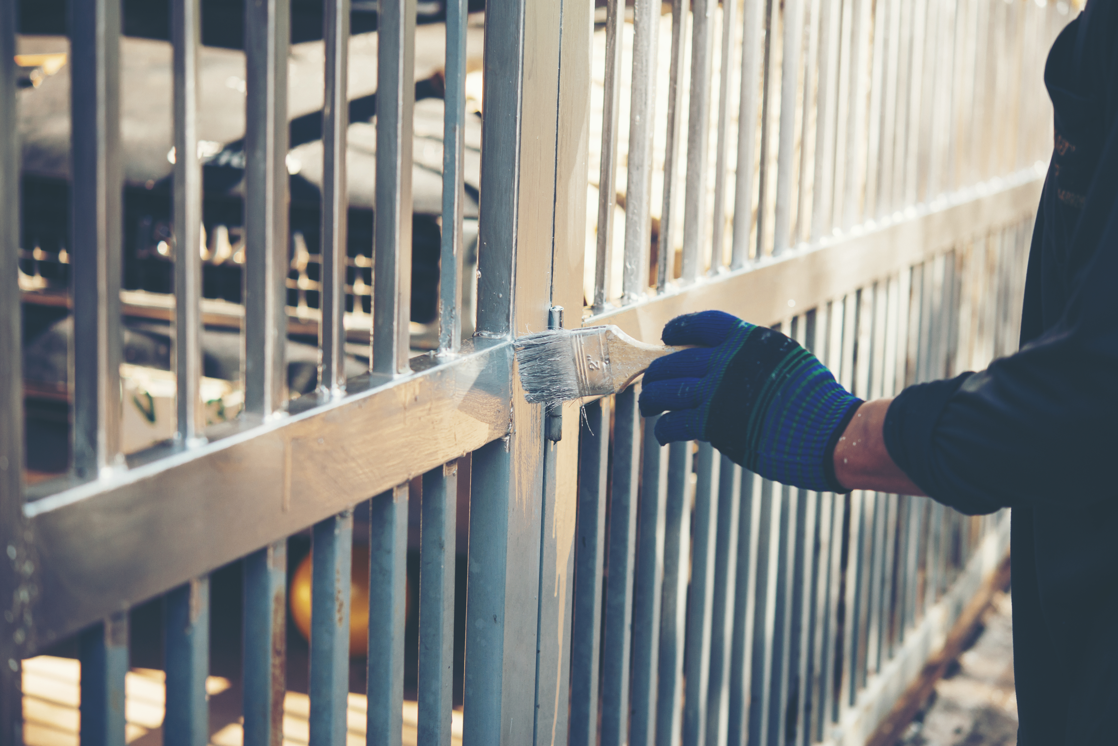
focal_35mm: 60
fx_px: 1864
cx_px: 559
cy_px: 373
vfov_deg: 22.6
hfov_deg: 33.4
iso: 400
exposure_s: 1/500
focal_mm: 60
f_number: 4
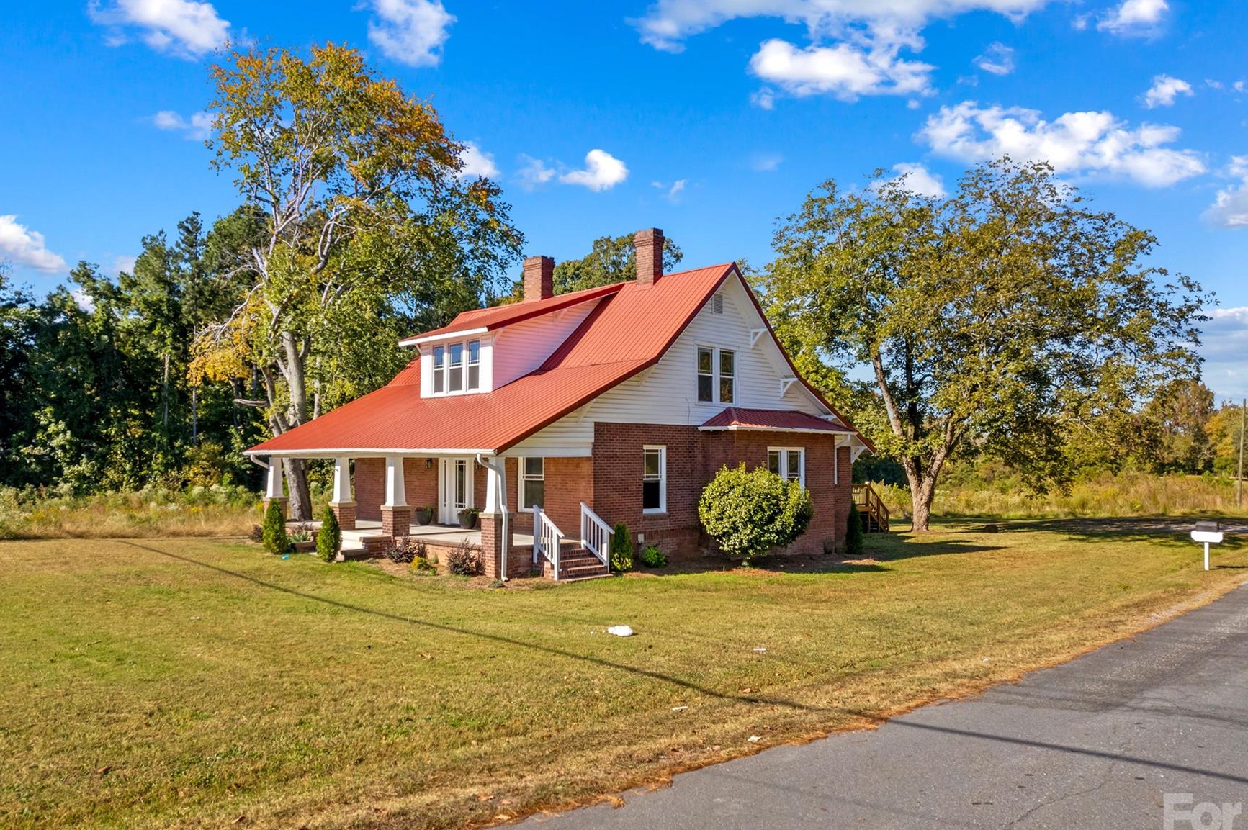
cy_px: 438
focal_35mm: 26
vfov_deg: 49.5
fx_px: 901
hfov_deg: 69.4
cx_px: 663
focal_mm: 8.38
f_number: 2.8
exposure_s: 1/730
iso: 100
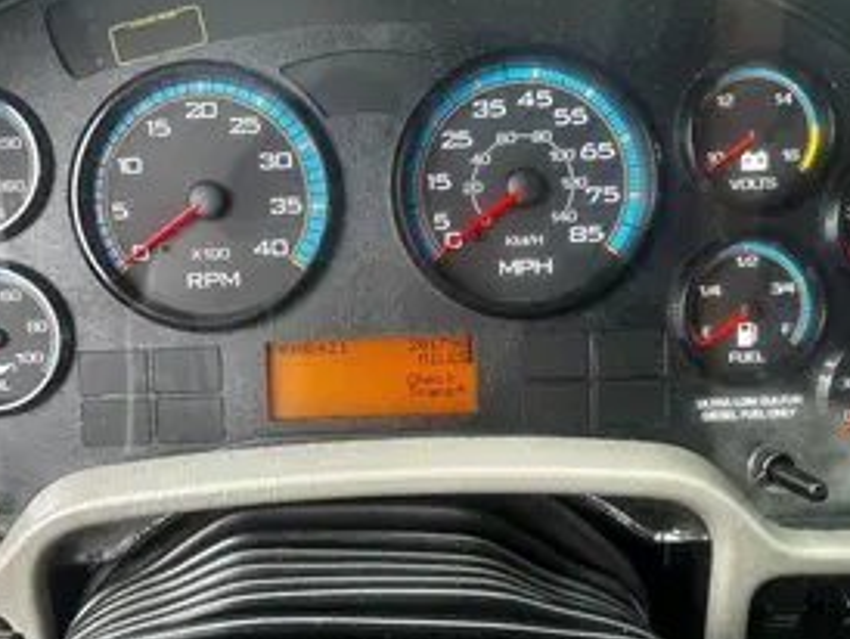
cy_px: 335
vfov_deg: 40.7
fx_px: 860
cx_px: 357
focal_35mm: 35
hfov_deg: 52.4
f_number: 1.78
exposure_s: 1/121
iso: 64
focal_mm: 6.86
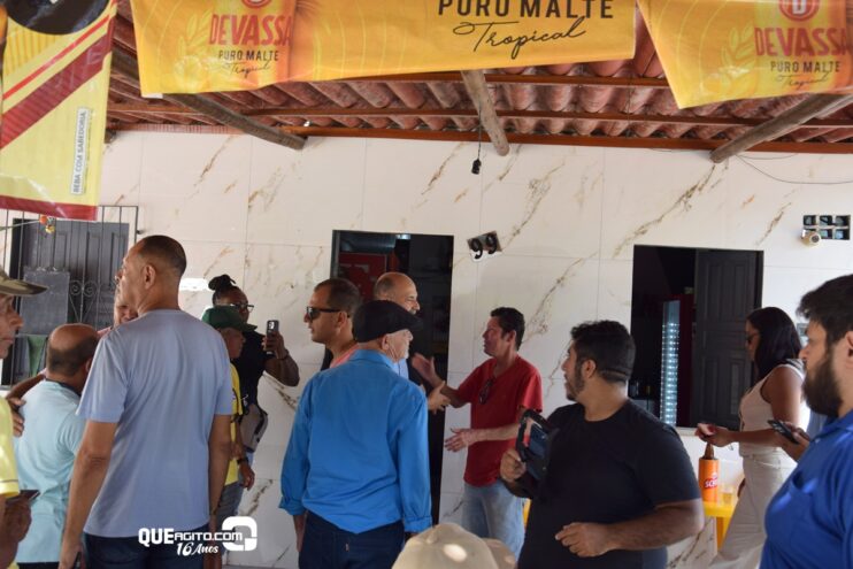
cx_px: 426
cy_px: 284
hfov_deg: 53.1
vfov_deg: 36.9
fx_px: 853
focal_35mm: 36
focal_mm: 24
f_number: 5.6
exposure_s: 1/125
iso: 400
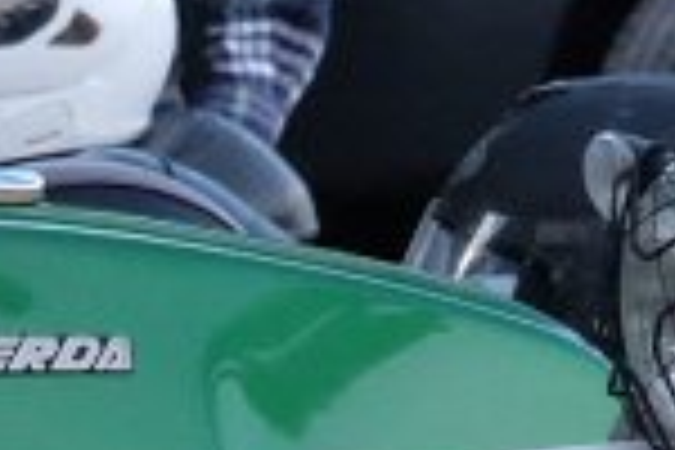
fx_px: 25386
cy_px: 290
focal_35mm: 1354
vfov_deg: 1.0
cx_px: -382
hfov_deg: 1.5
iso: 4000
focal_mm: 135
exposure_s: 1/400
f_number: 10
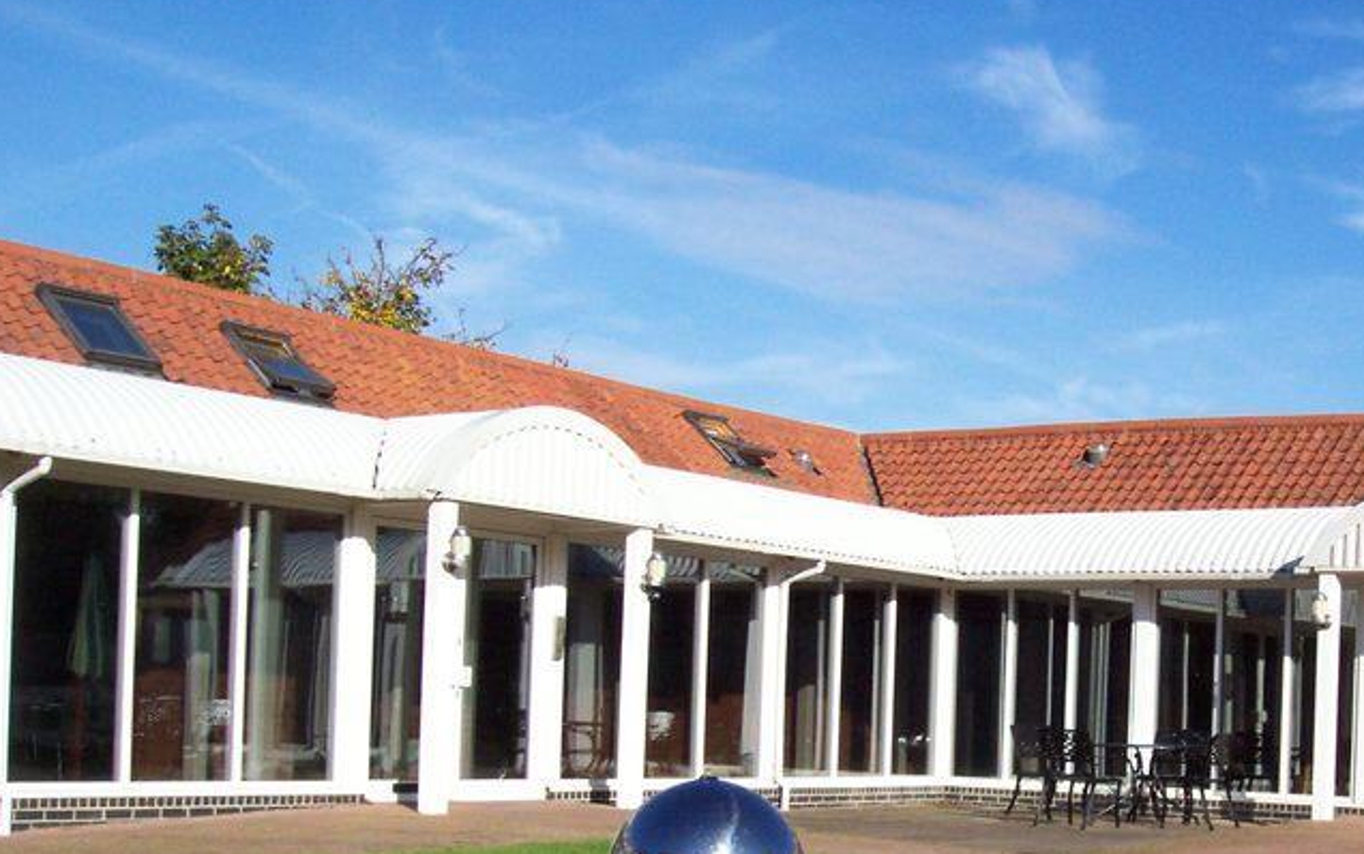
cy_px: 794
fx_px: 2157
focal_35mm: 58
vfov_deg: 21.8
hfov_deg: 34.1
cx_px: 1087
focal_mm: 5.6
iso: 80
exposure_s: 1/763
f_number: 5.1
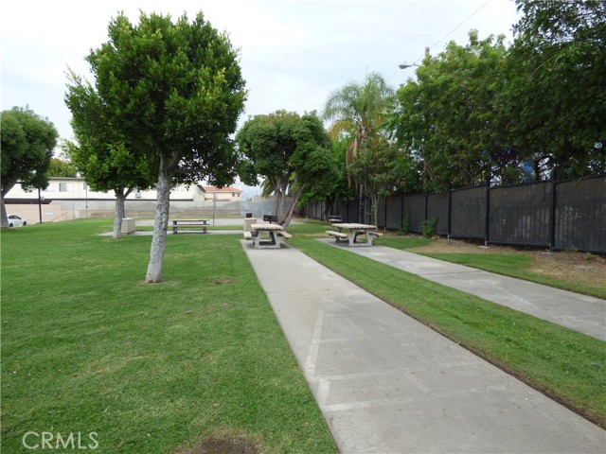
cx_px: 303
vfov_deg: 66.0
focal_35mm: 20
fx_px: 350
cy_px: 227
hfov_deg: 81.7
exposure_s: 1/80
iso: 100
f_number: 2.8
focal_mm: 3.58
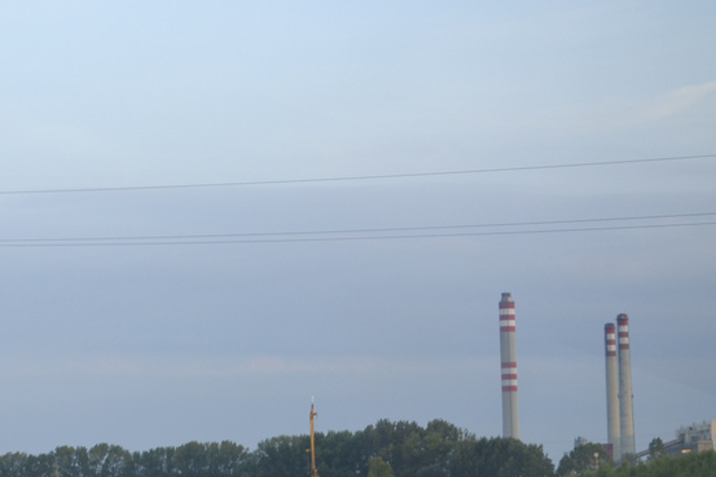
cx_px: 177
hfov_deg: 16.1
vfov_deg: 10.8
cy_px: 318
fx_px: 2520
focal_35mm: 127
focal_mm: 55
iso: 800
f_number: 7.1
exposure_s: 1/100
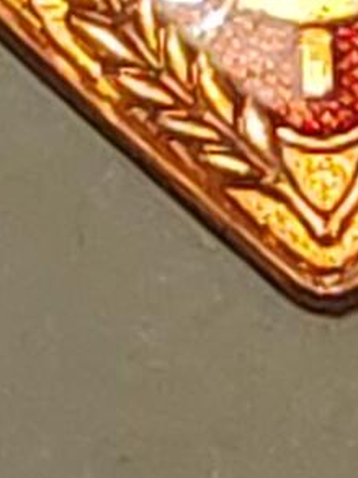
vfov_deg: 2.9
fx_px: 9432
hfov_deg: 2.2
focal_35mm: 684
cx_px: 304
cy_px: 8
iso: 400
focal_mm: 5.52
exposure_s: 1/33
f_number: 1.95
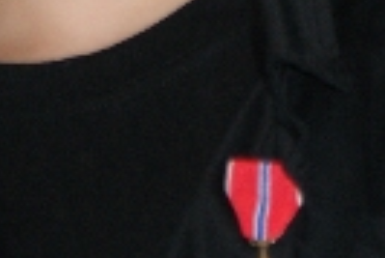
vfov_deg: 2.9
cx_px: 119
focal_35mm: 475
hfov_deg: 4.3
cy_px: -52
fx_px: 5085
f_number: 5.6
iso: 400
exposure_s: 1/125
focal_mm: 70
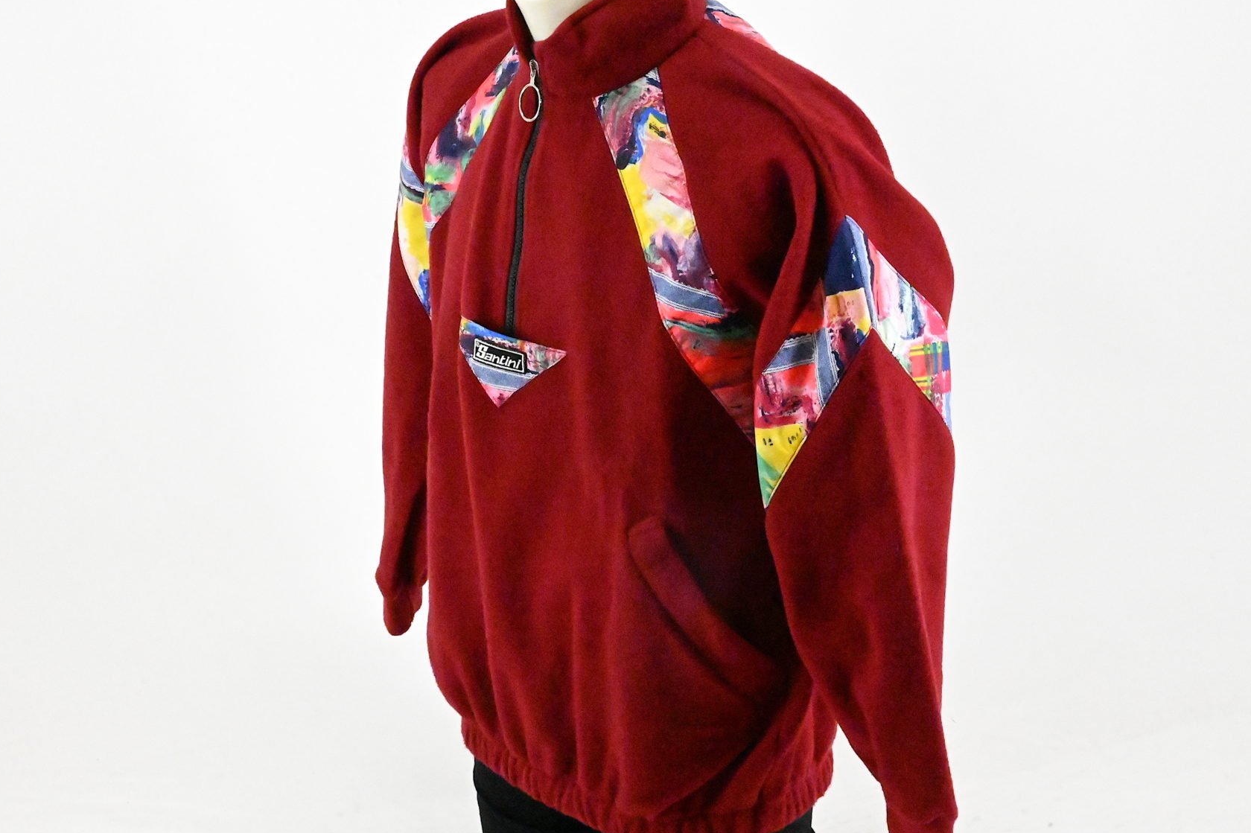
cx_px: 668
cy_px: 406
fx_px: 2779
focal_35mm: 80
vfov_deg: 17.1
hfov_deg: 25.4
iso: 51200
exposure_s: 1/640
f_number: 20
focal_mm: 70
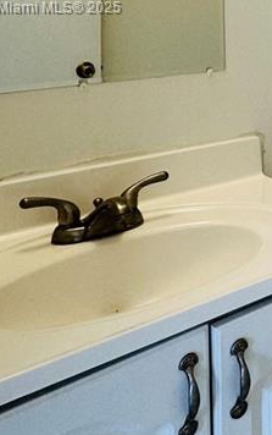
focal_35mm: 50
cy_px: 9
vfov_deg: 36.5
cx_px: 446
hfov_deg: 20.6
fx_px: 592
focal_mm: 2.22
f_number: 2.2
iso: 125
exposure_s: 1/120
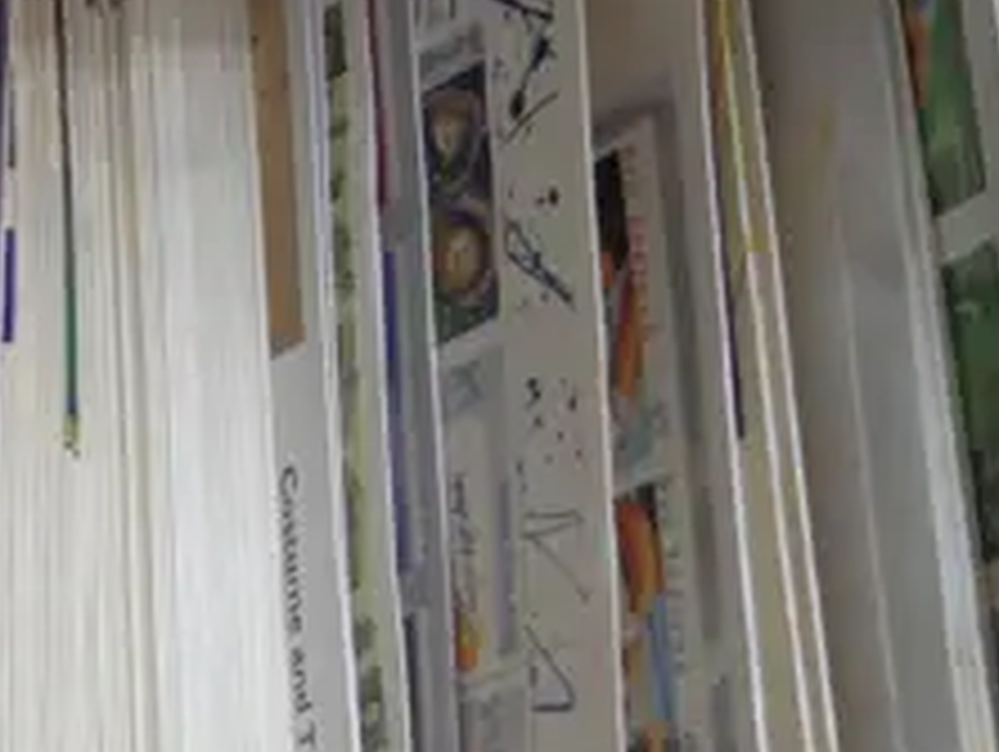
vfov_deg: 9.0
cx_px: -378
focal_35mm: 166
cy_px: 471
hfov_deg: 11.5
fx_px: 4796
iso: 250
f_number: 4
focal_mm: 18
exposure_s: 1/60
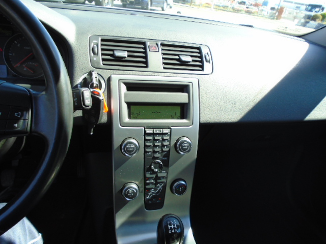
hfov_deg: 67.3
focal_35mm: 26
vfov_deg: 53.1
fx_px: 245
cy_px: 122
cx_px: 163
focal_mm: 4.6
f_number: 3.2
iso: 100
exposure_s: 1/125
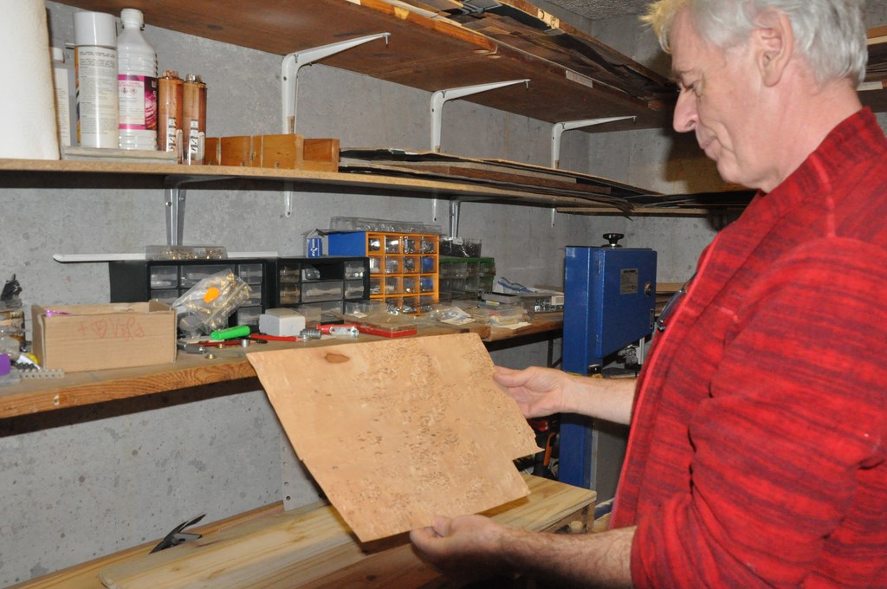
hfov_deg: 62.0
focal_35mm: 30
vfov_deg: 43.5
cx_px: 444
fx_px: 738
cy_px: 294
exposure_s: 1/60
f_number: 5.6
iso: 2500
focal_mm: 20
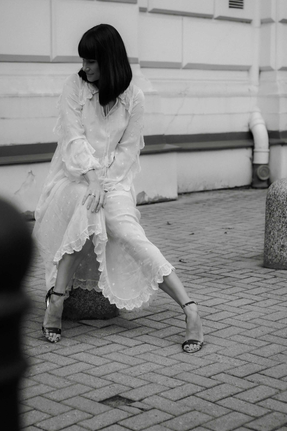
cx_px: 137
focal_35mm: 73
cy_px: 190
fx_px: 872
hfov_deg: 18.7
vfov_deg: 27.7
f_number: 3.5
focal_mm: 55
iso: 400
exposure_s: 1/800
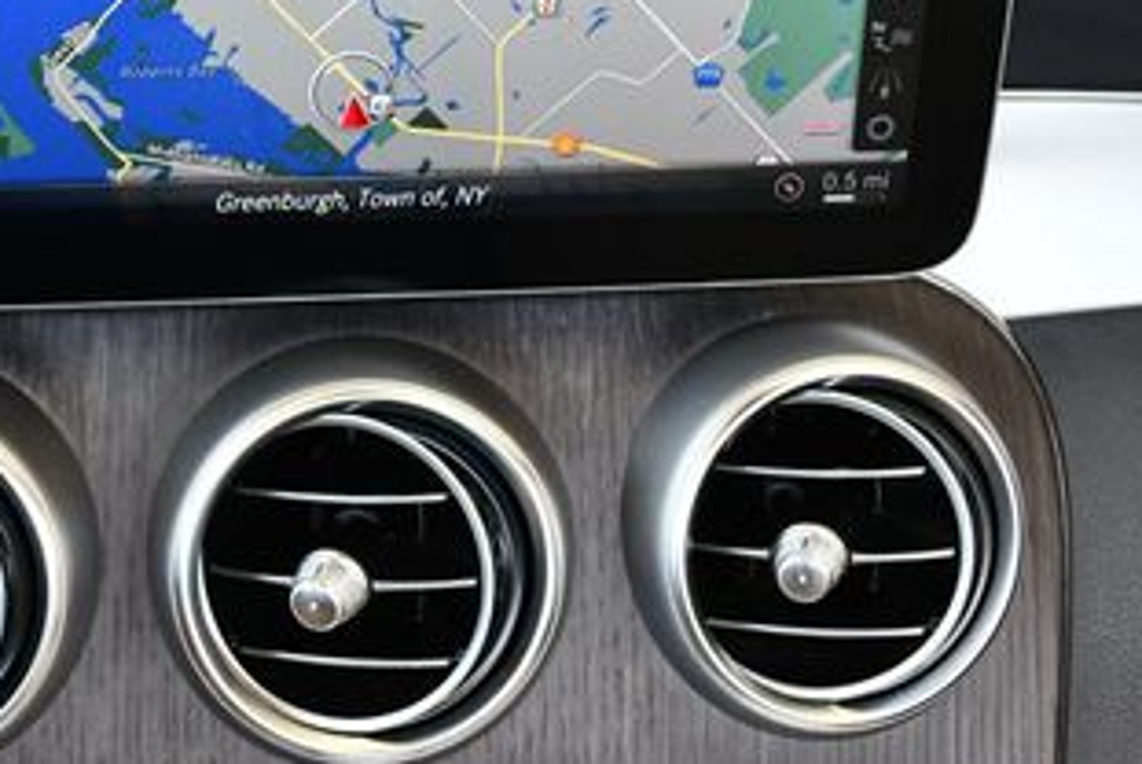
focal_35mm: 74
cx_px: 334
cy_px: 305
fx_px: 2350
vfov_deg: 18.4
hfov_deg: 27.1
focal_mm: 18
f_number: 3.5
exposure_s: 1/250
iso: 640
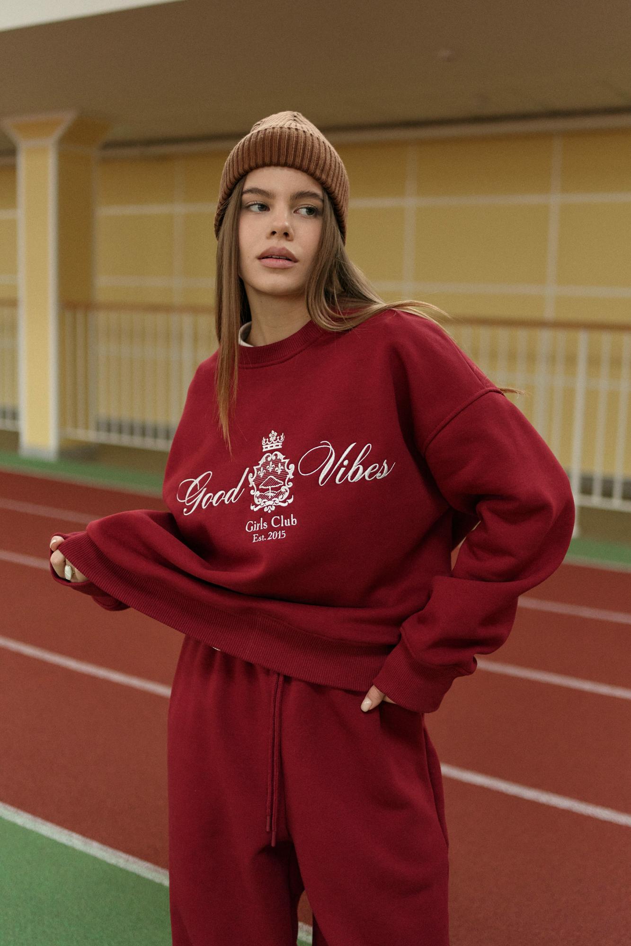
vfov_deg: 54.4
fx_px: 920
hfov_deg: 37.8
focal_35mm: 35
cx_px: 316
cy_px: 473
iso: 1600
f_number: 1.8
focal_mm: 35
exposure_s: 1/400
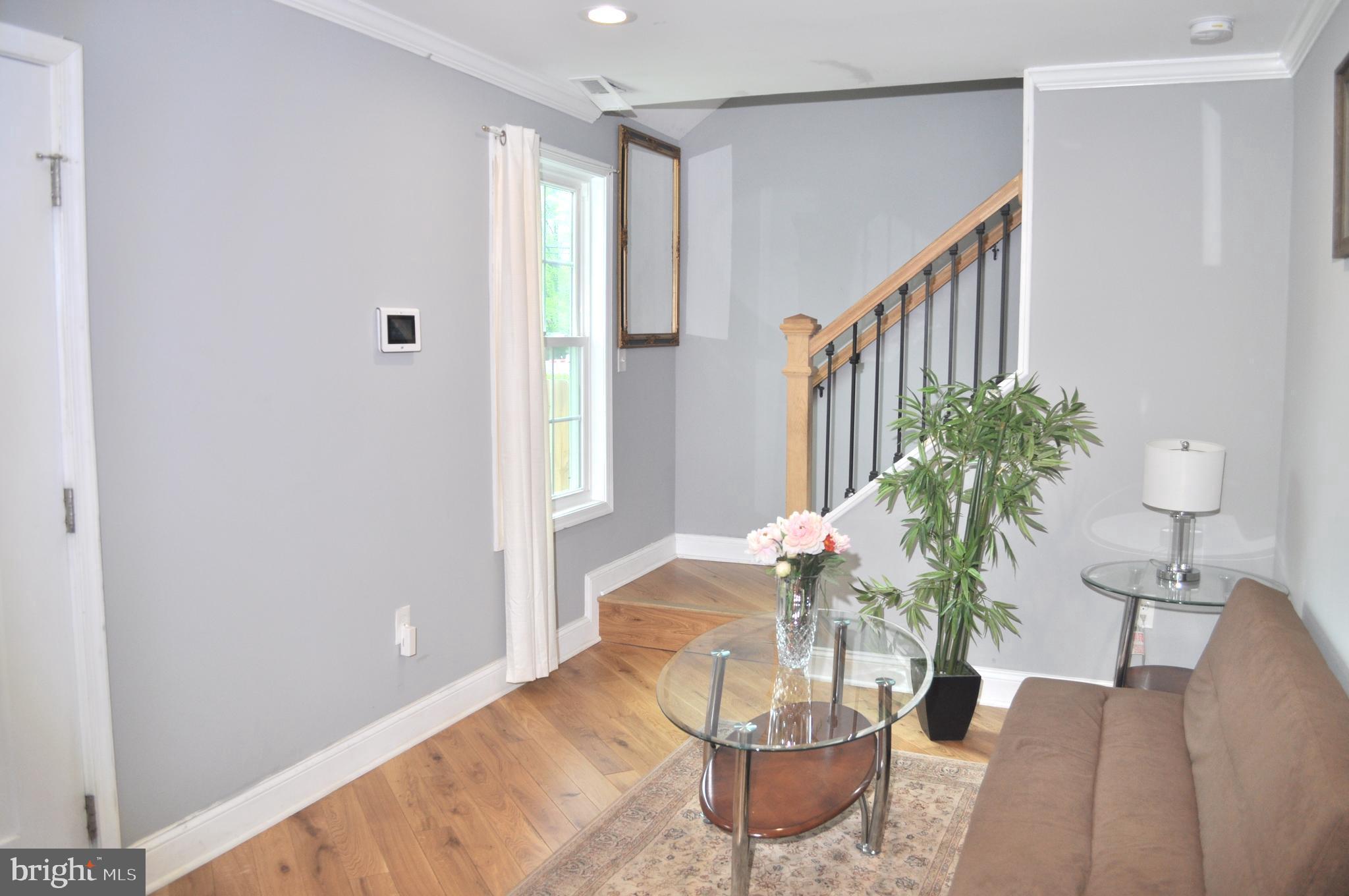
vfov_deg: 47.8
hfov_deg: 67.4
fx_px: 1010
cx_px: 674
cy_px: 448
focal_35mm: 27
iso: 400
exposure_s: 1/80
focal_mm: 18
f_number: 4.5
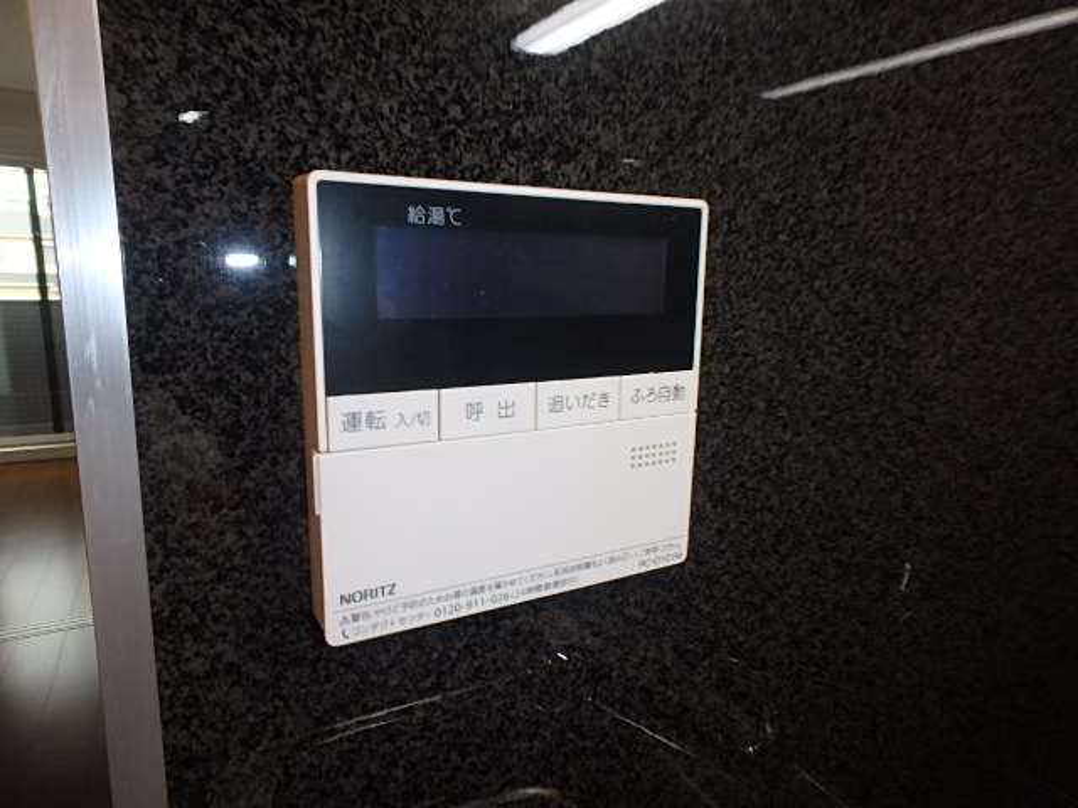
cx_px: 539
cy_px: 404
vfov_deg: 63.4
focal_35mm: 21
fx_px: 654
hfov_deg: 79.0
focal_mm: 3.7
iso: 125
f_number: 3.5
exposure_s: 1/30
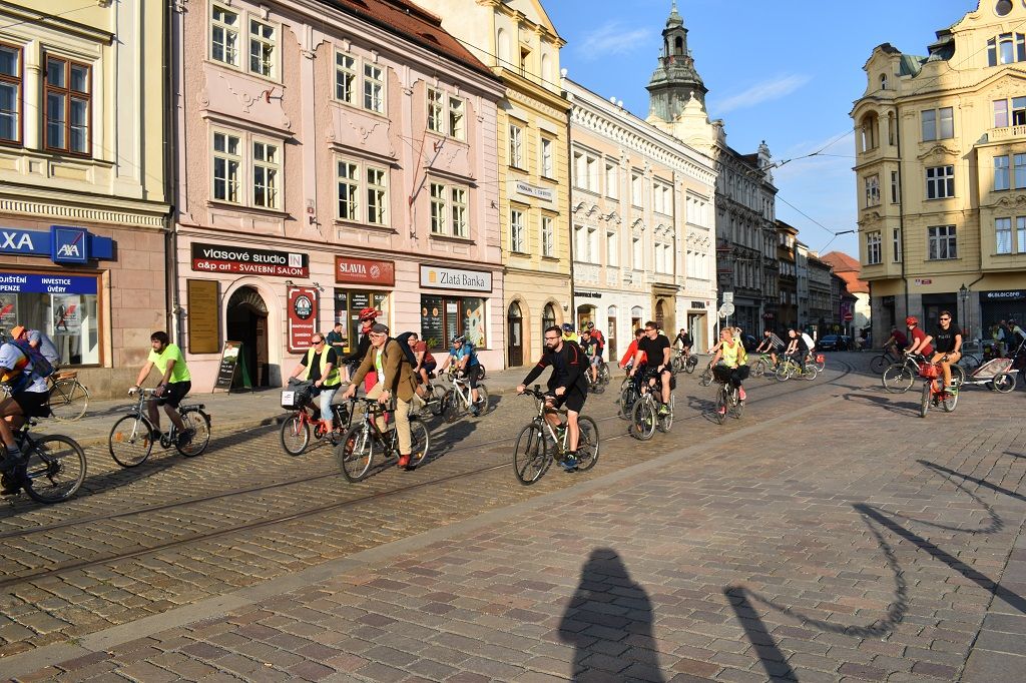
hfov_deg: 67.4
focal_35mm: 27
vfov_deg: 47.9
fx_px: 769
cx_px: 513
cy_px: 342
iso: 200
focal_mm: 18
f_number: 9
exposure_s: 1/320
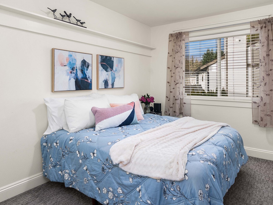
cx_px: 172
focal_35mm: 21
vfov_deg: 63.4
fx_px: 166
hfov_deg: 77.5
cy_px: 95
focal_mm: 17
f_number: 7.1
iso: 80
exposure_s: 1/80
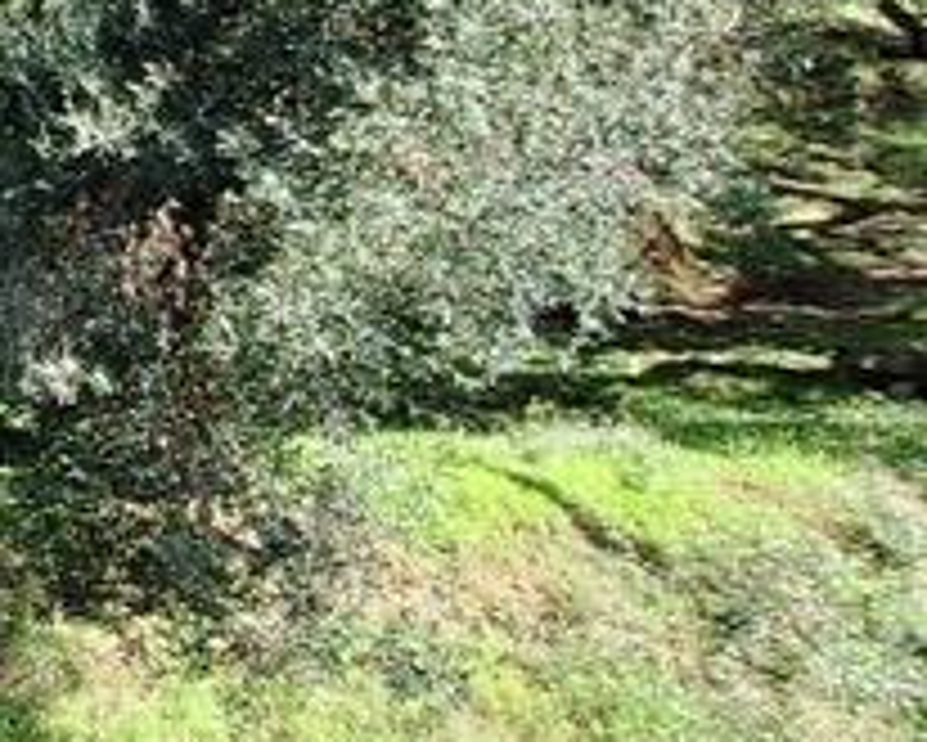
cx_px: -940
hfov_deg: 18.7
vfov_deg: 23.7
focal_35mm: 63
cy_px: 108
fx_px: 1729
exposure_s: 1/542
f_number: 2.2
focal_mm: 1.74
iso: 40
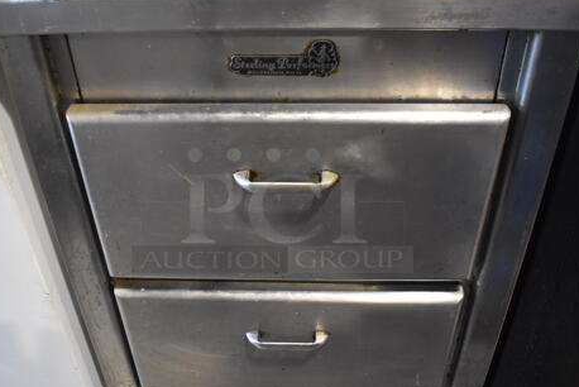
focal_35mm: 36
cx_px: 273
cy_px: 206
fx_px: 579
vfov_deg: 36.9
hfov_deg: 53.1
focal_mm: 18
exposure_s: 1/125
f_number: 3.5
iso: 3200
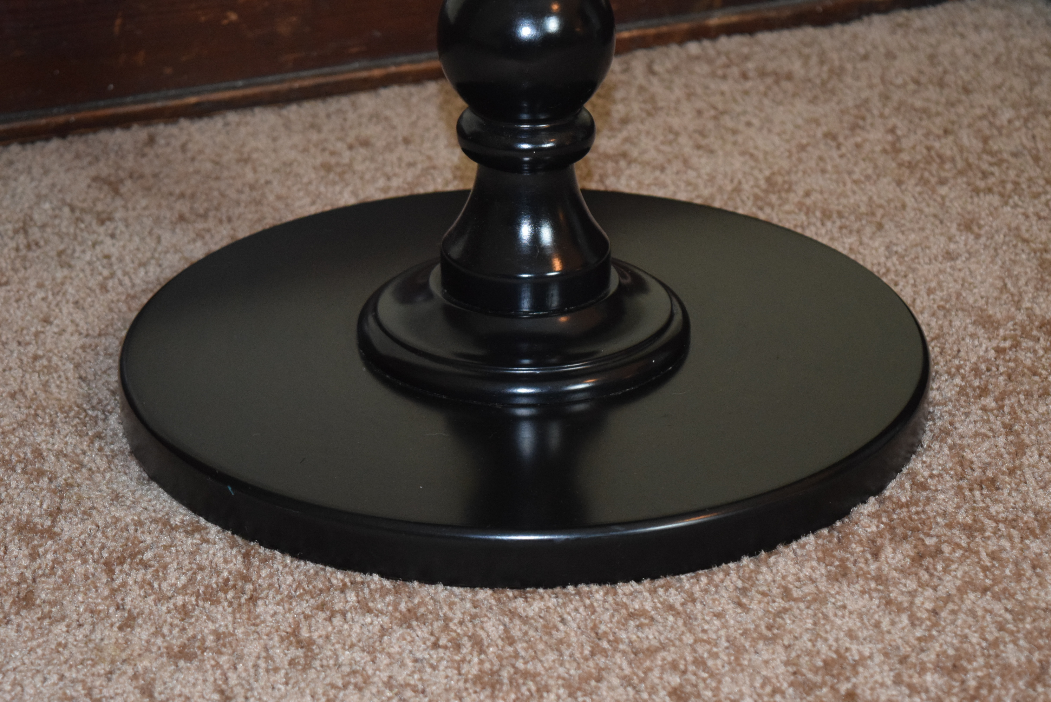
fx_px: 2410
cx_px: 526
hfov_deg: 24.6
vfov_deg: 16.6
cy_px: 351
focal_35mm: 82
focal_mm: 55
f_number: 5.6
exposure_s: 1/60
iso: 3200
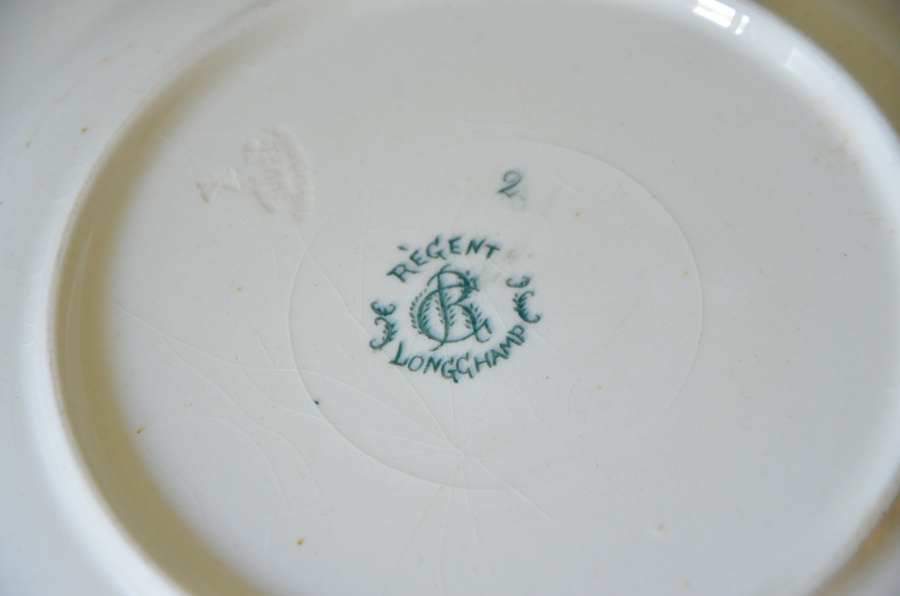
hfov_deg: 13.1
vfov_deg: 8.7
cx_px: 450
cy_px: 298
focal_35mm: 158
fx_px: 3929
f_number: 5.6
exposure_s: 1/40
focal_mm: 105
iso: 1600
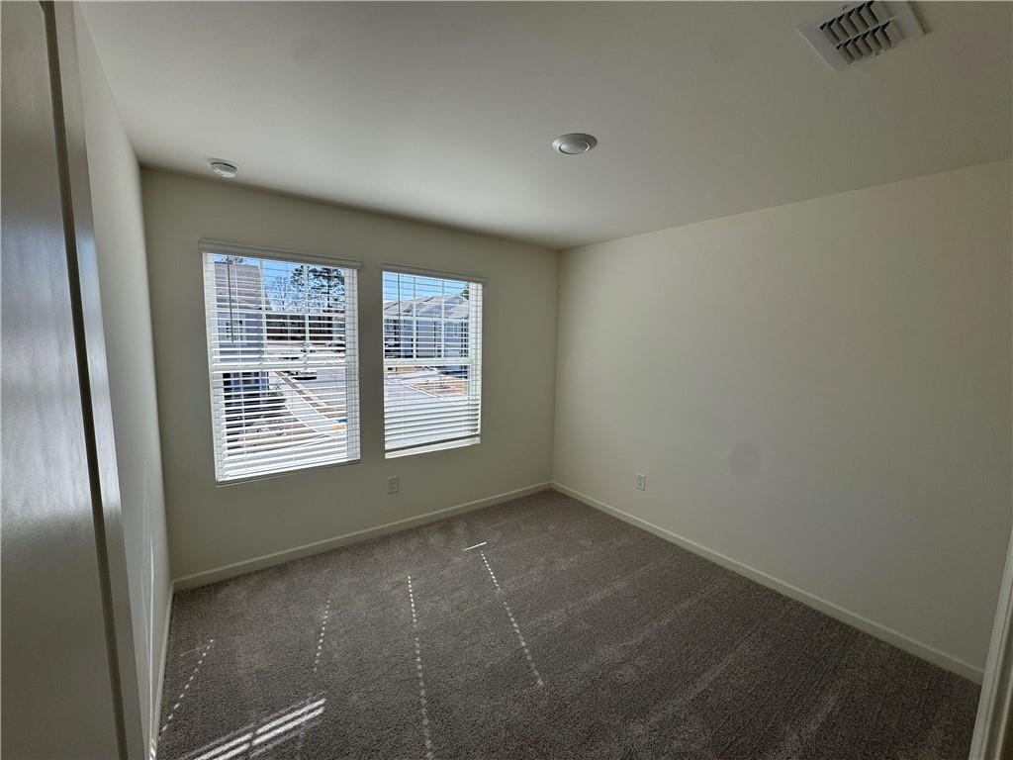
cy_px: 380
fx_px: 410
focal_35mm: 14
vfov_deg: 85.7
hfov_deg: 102.1
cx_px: 506
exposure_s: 1/849
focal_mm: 2.22
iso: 40
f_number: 2.2
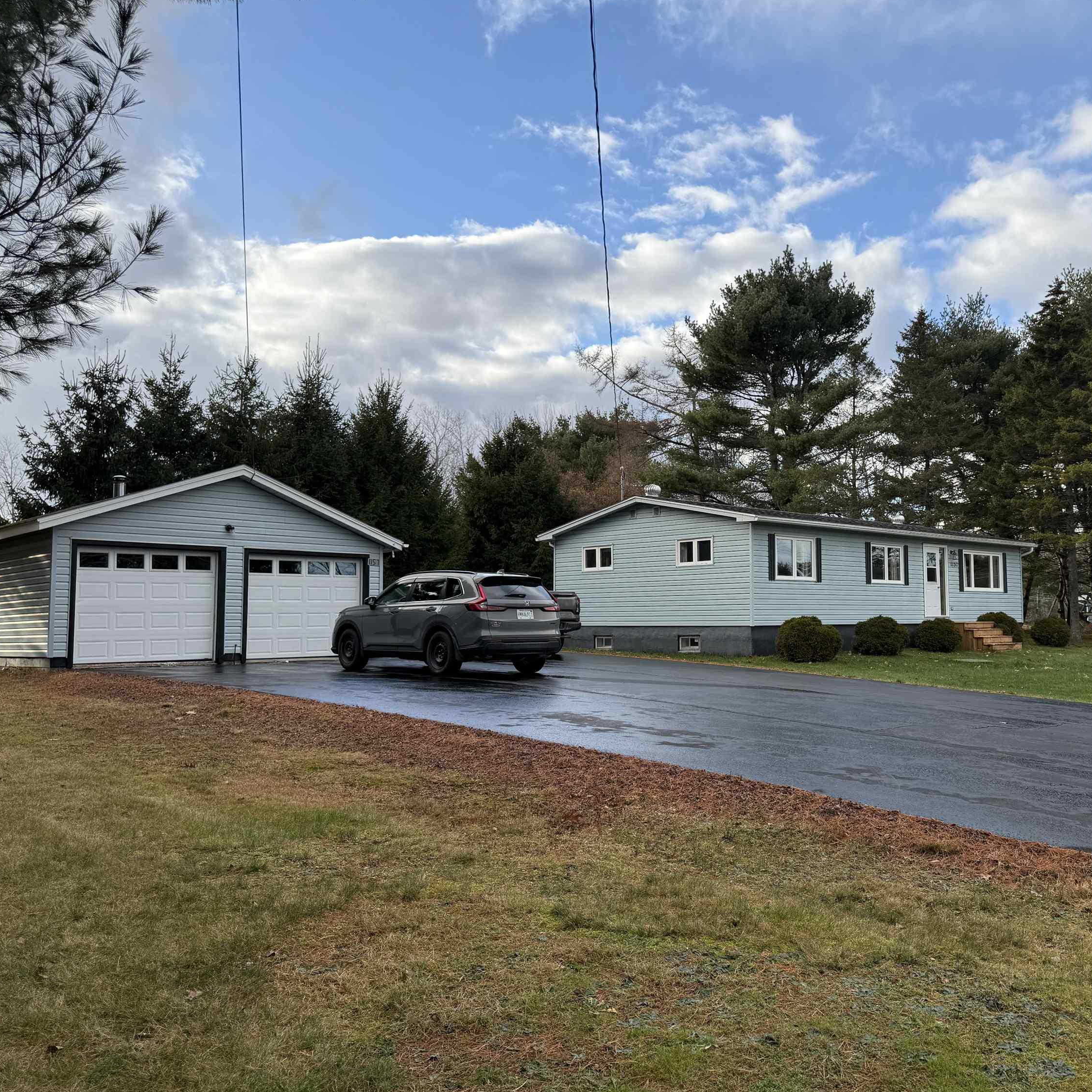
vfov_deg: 55.6
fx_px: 1035
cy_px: 549
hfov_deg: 54.8
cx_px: 702
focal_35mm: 29
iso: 80
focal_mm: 6.76
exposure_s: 1/1493
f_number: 1.78
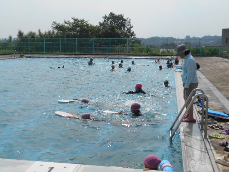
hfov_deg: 42.9
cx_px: 114
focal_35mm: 44
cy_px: 86
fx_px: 291
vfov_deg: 32.9
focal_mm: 7.7
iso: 80
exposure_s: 1/1600
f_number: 4.2
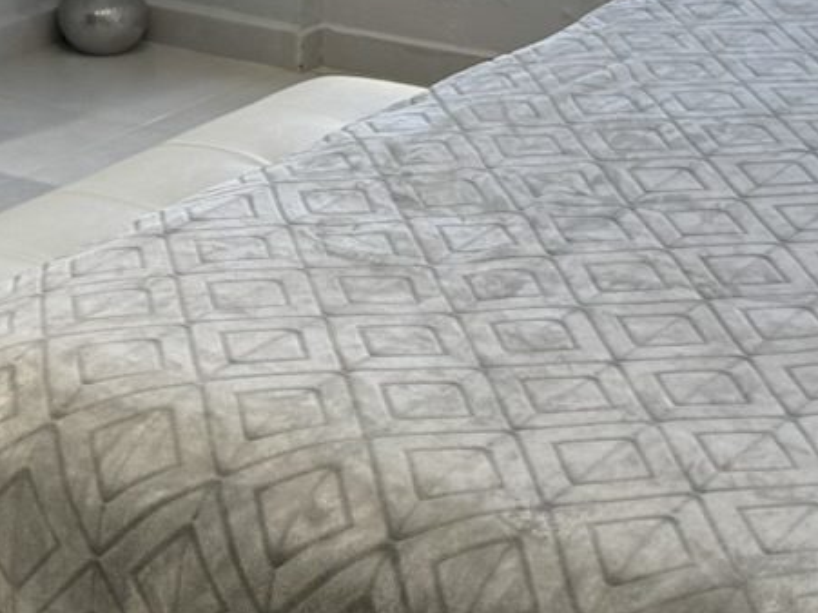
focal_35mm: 109
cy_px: -399
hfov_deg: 17.9
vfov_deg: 12.6
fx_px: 2575
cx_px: 167
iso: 64
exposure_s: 1/120
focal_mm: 6.76
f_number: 1.78
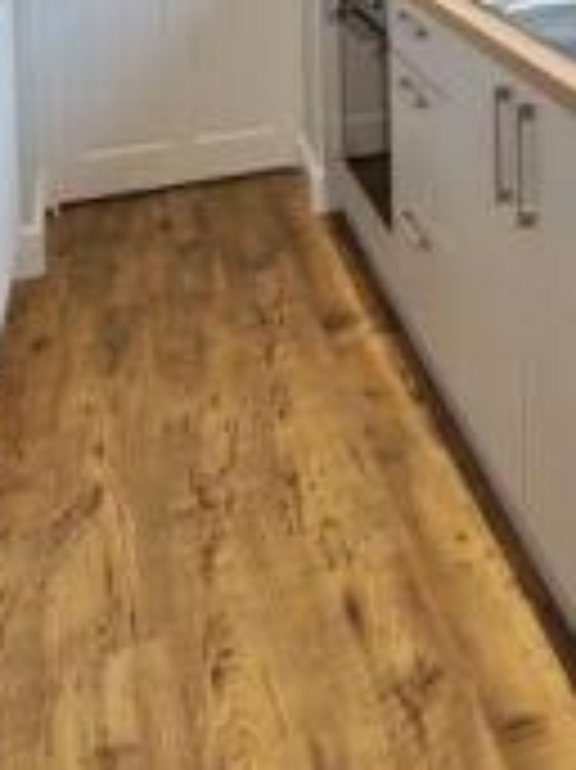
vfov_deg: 36.4
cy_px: -133
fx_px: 911
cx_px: 668
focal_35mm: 41
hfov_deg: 30.5
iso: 64
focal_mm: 2.03
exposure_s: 1/50
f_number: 1.8
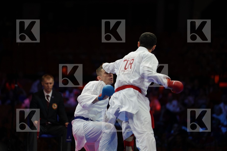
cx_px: 114
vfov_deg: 6.9
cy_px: 76
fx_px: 1261
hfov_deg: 10.3
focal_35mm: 200
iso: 800
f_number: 2.8
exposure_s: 1/1000
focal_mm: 200
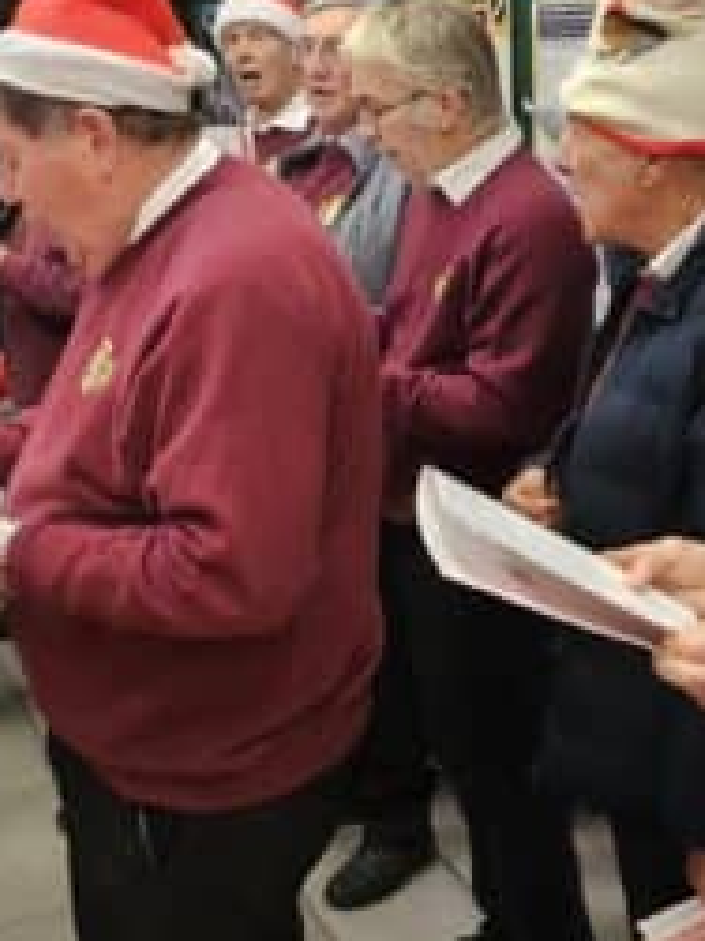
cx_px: 592
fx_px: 1440
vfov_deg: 35.8
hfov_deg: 26.8
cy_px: 315
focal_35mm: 53
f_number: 2.2
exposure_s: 1/50
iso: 320
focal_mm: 2.2
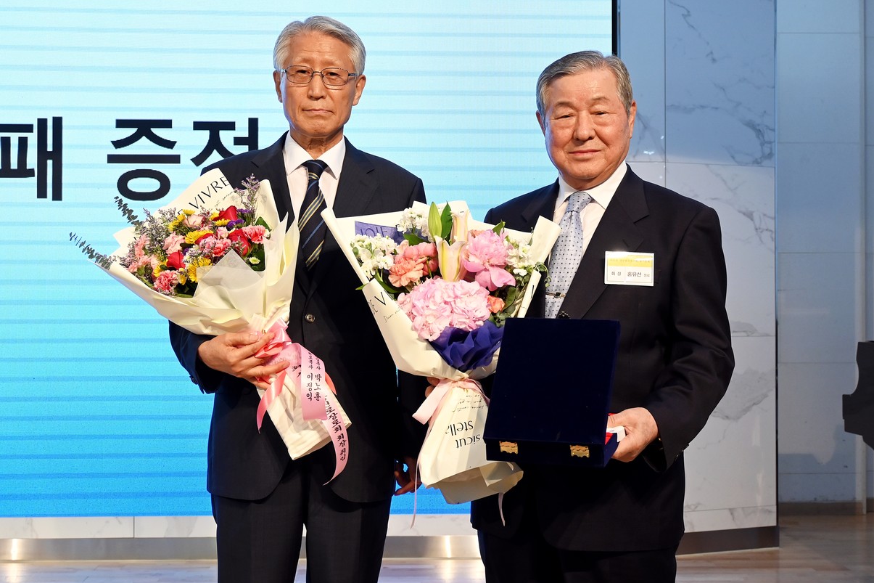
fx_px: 1257
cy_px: 286
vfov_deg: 26.1
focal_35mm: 52
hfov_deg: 38.3
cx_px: 418
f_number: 5
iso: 720
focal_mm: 32.5
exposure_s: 1/125
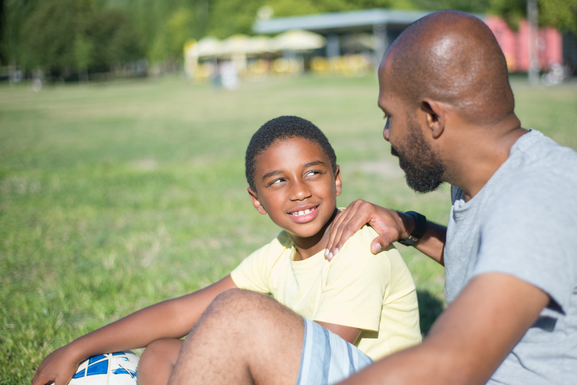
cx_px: 334
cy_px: 205
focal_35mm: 58
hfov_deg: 34.4
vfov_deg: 23.4
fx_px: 930
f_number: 2
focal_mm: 50
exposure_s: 1/2500
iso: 100
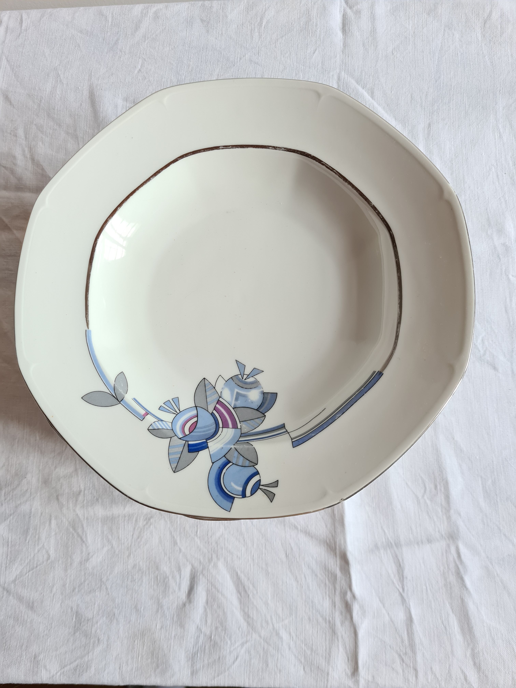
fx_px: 517
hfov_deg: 53.1
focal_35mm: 26
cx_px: 258
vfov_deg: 67.3
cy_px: 344
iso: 200
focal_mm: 5.4
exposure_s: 1/50
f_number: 1.8
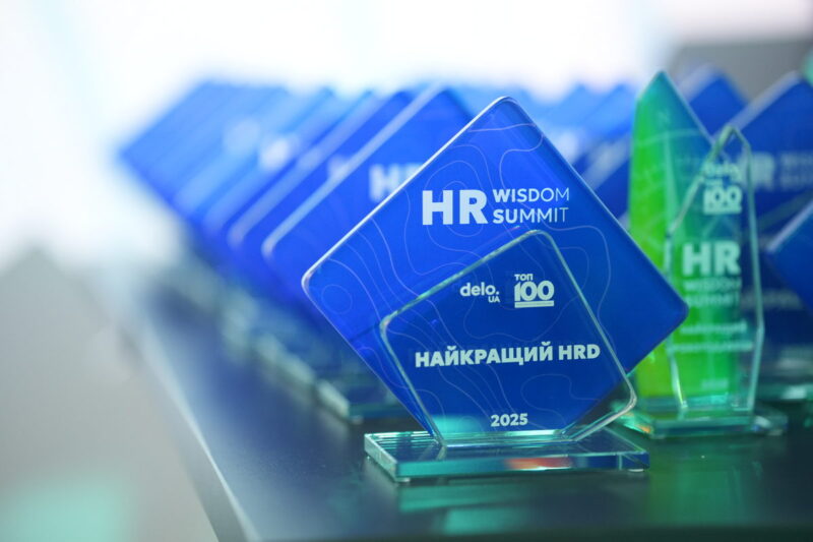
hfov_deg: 23.9
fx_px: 1919
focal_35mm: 85
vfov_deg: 16.1
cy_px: 271
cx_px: 406
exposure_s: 1/60
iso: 1250
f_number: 1.4
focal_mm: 85
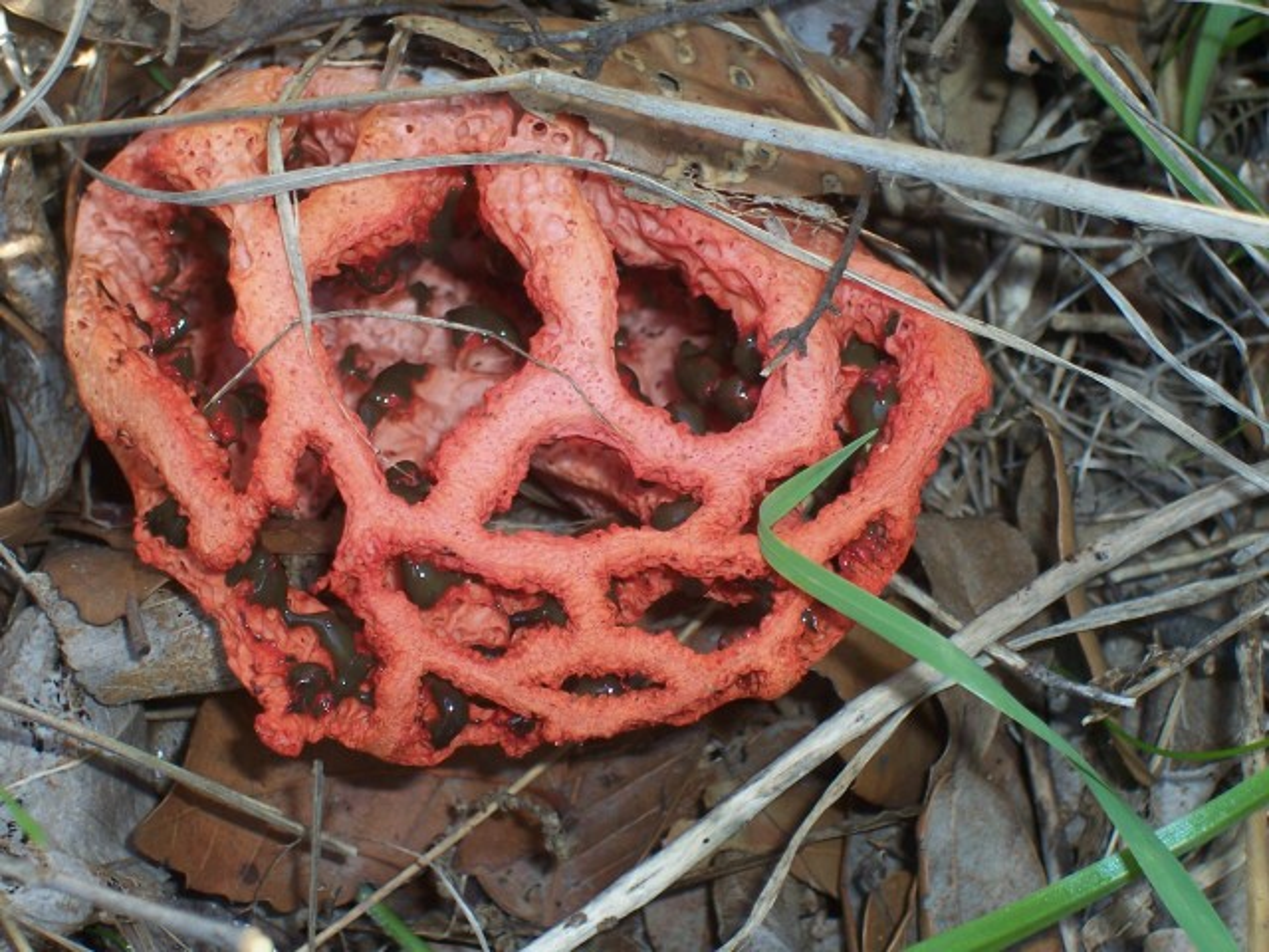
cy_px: 476
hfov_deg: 19.3
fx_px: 3739
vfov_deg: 14.5
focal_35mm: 102
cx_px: 634
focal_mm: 16.8
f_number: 4.6
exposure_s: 1/90
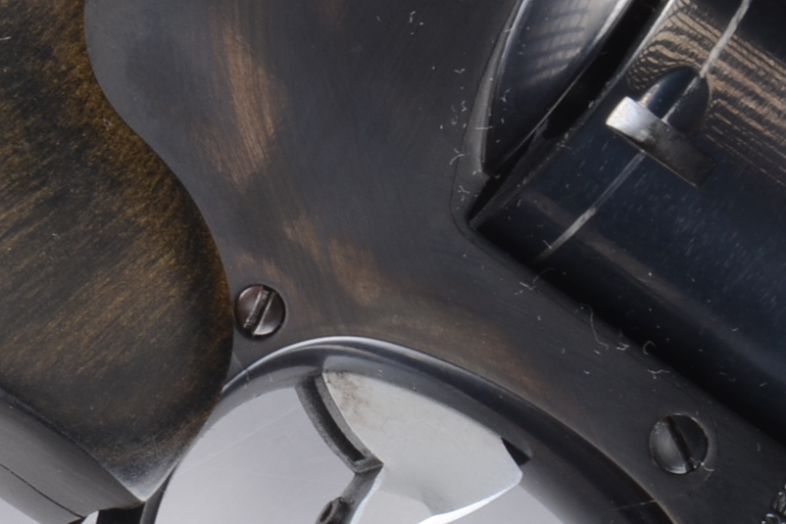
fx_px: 8036
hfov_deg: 5.6
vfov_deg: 3.7
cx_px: -128
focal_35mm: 368
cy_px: 291
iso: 160
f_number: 25
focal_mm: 80
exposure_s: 1/200
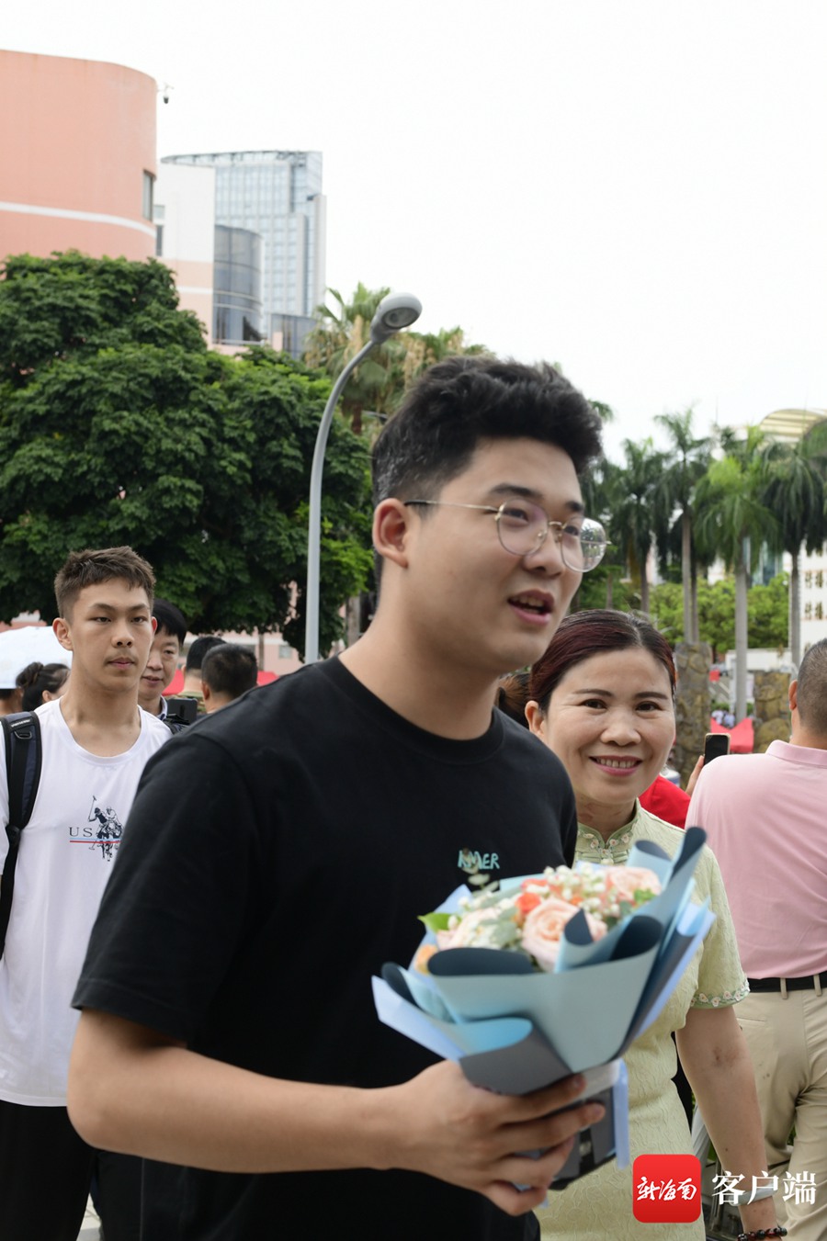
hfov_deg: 36.9
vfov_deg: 53.1
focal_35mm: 36
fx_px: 1241
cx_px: 414
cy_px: 620
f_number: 5.6
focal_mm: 36
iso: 400
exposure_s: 1/400
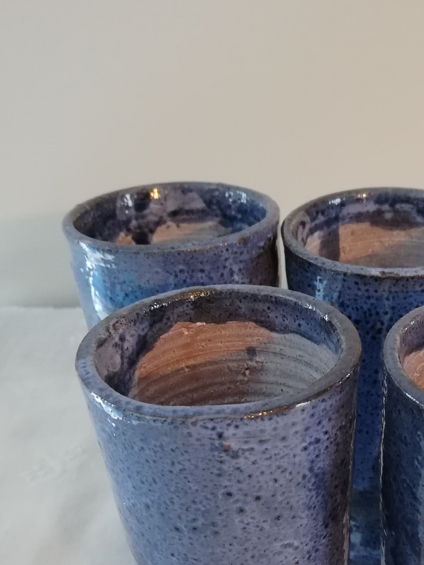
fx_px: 768
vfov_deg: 38.6
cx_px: 376
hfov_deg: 29.7
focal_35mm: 47
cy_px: 469
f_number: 2.2
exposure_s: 1/25
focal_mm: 3.81
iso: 500
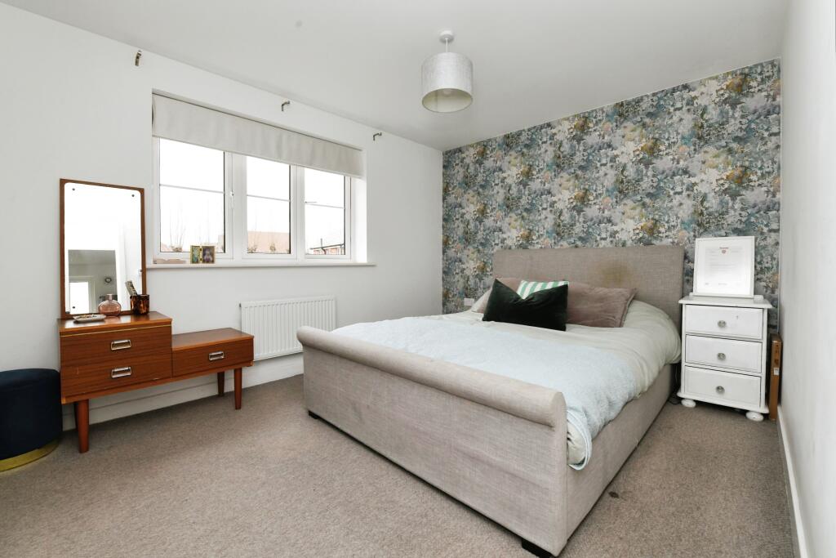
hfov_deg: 100.4
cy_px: 279
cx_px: 418
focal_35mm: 15
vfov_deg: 77.3
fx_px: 348
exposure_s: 1/60
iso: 800
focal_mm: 15
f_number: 10
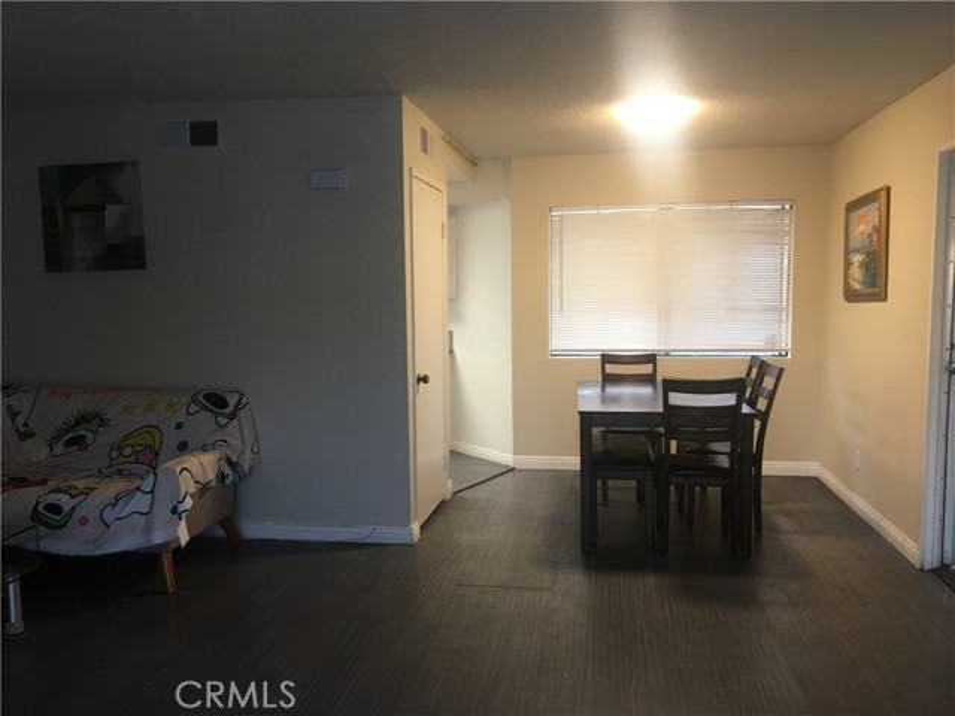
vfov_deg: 48.2
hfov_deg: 61.7
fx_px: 800
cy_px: 358
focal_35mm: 29
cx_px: 478
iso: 80
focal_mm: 4.15
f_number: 2.2
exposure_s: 1/30
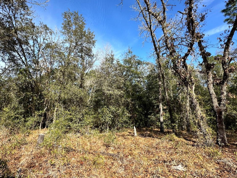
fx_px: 137
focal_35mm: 20
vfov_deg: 65.6
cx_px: 111
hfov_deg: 81.7
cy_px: 76
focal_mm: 2.22
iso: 40
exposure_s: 1/932
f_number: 2.2
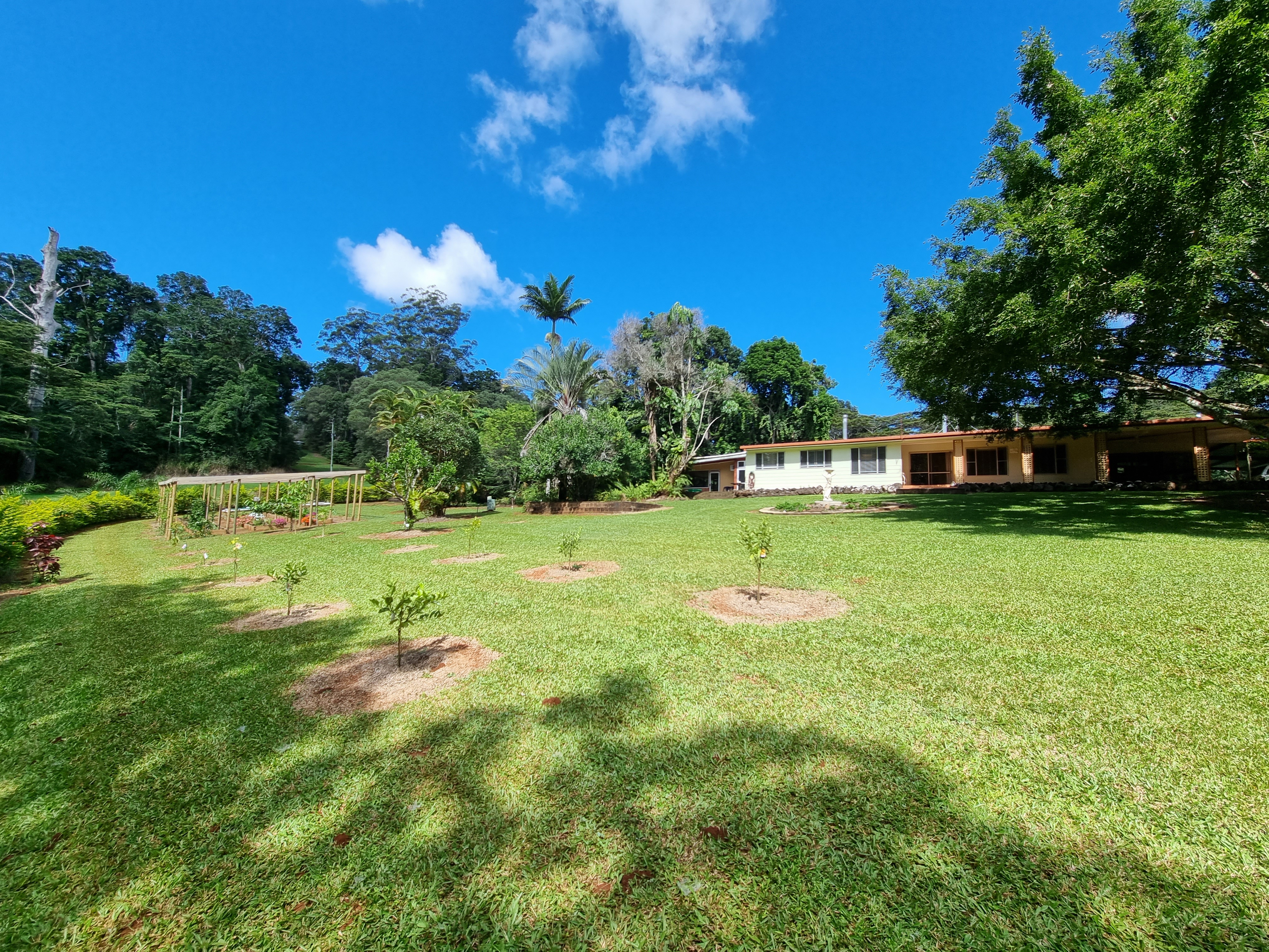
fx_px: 477
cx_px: 634
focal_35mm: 13
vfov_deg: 89.9
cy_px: 476
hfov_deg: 106.2
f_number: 2.2
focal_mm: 2.2
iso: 50
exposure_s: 1/1220
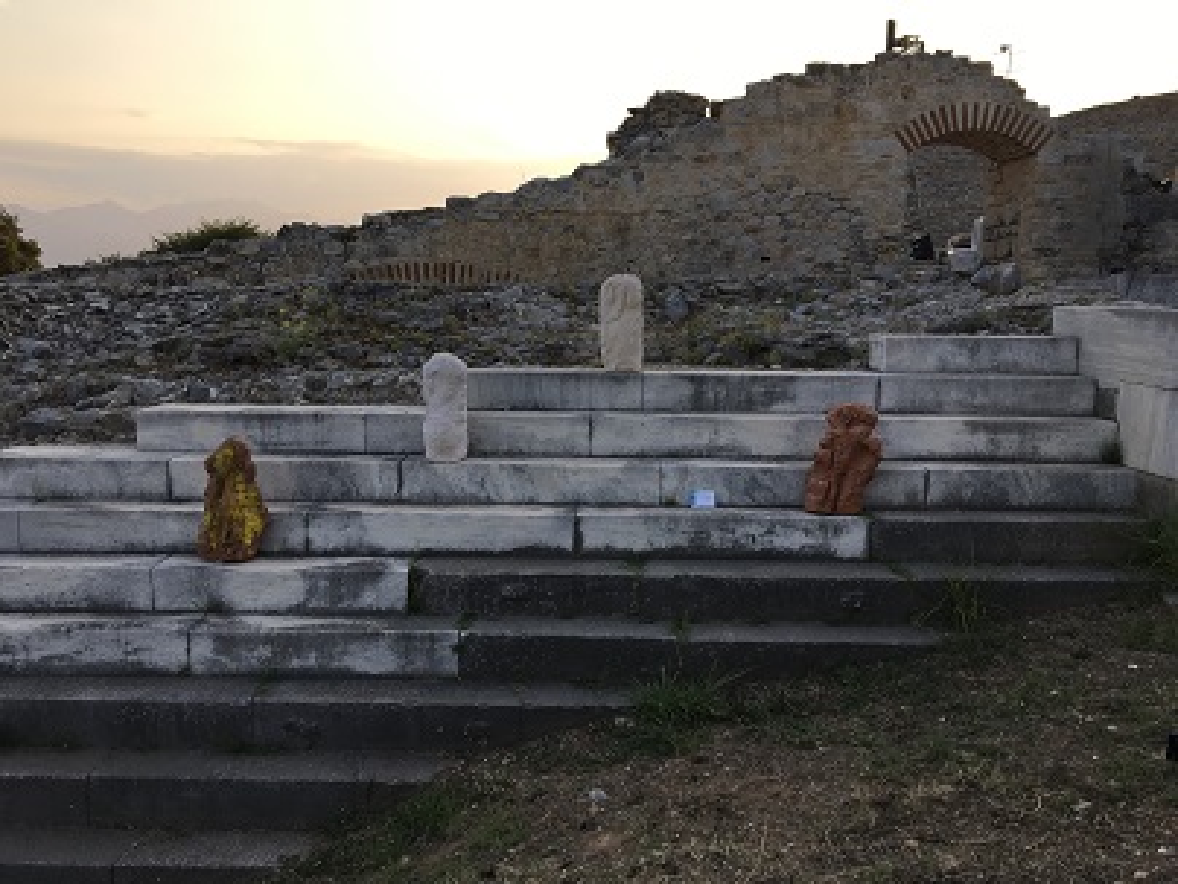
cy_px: 442
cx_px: 589
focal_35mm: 29
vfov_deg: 48.2
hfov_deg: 61.7
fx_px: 987
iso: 25
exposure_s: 1/370
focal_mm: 4.15
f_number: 2.2
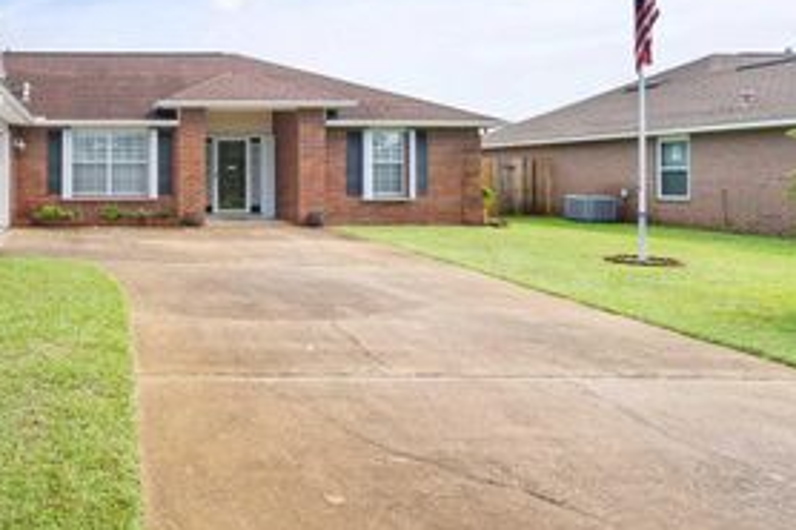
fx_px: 597
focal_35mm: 27
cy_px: 162
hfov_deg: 58.9
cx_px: 100
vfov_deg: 46.8
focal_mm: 10
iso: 100
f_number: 9
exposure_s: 1/13
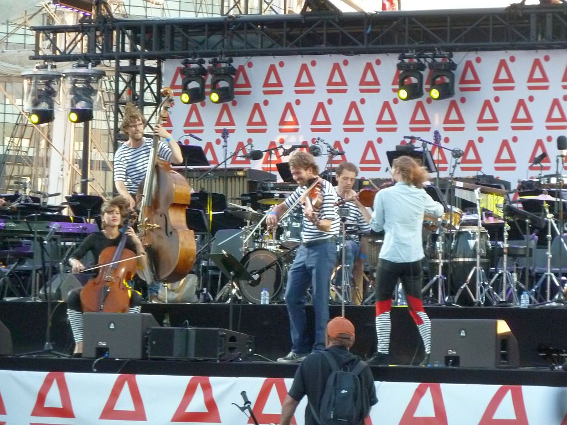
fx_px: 2981
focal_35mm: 182
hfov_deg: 10.9
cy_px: 212
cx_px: 284
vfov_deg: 8.2
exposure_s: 1/125
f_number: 4.5
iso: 500
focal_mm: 29.9
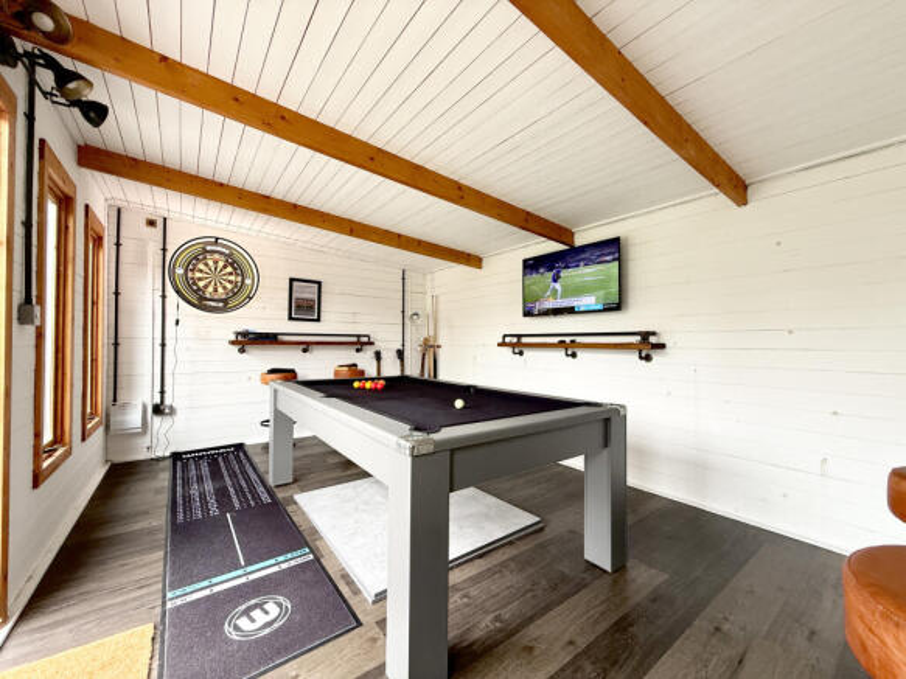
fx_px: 366
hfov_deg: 102.1
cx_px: 453
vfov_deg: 85.7
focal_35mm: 14
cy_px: 340
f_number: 2.2
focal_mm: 2.22
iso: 125
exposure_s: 1/99
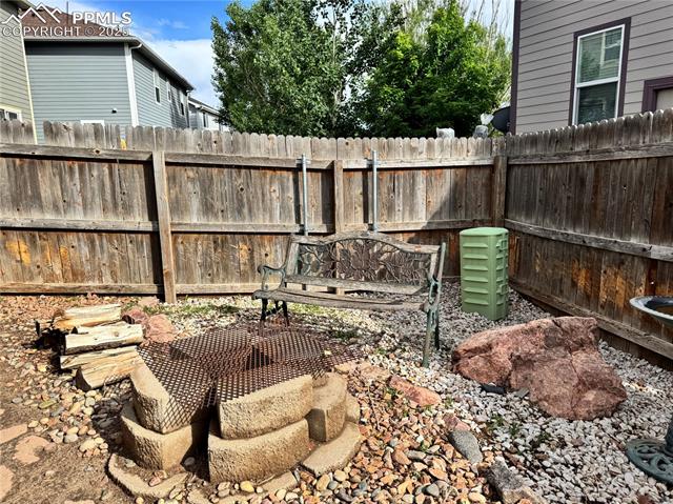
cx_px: 336
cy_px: 252
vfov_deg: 56.8
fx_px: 466
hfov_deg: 71.6
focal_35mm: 24
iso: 80
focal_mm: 6.76
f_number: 1.78
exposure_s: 1/2710
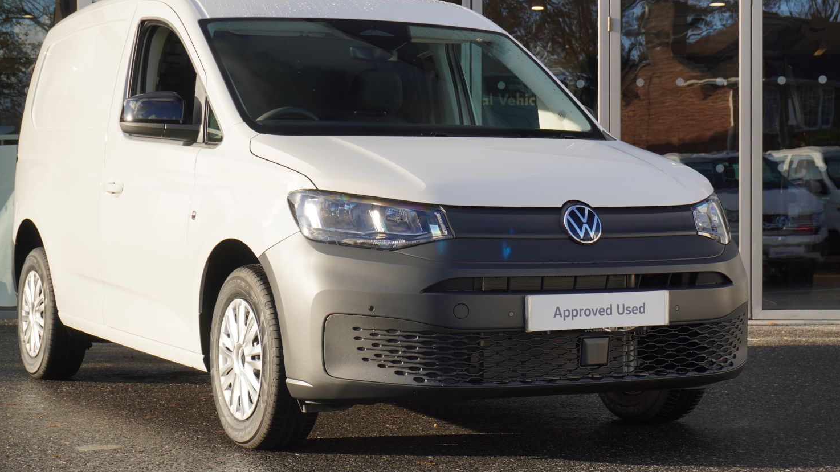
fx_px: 1670
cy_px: 229
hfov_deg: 28.2
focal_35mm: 75
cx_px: 407
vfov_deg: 16.1
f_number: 6.7
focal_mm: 44
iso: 100
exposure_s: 1/125
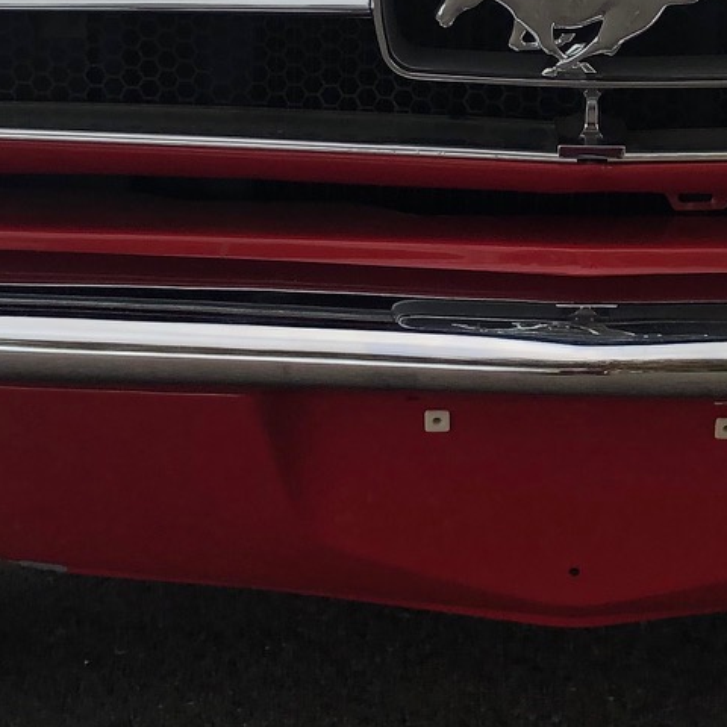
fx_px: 2471
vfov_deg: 16.5
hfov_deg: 16.7
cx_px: 518
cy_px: 47
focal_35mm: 104
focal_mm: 4
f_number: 1.8
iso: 25
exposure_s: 1/120
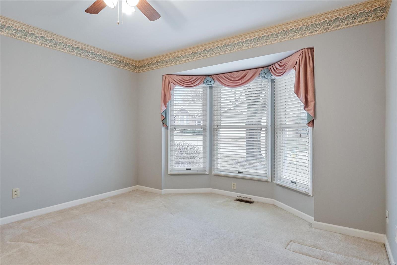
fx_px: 220
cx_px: 198
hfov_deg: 84.0
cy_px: 132
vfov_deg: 61.9
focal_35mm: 20
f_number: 8
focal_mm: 10
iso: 400
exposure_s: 1/3
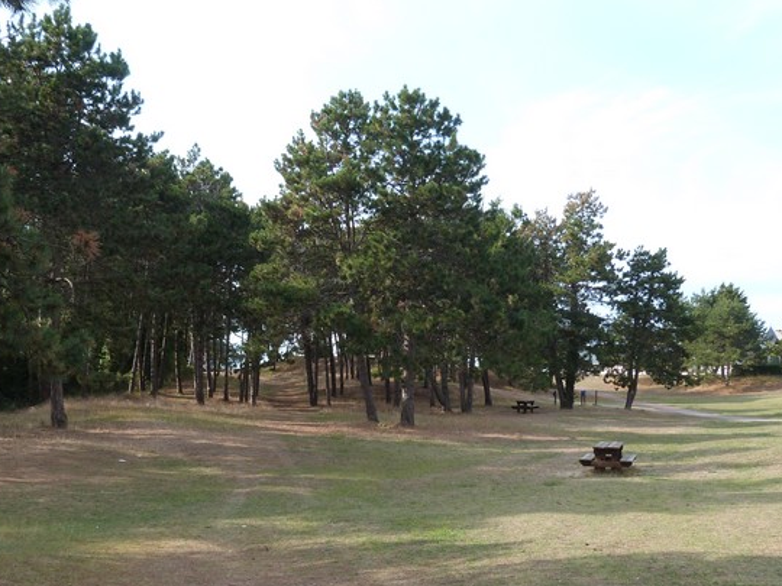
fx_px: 971
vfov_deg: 33.1
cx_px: 372
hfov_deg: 43.8
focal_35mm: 43
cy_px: 427
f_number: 4
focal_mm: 5
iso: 100
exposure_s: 1/250
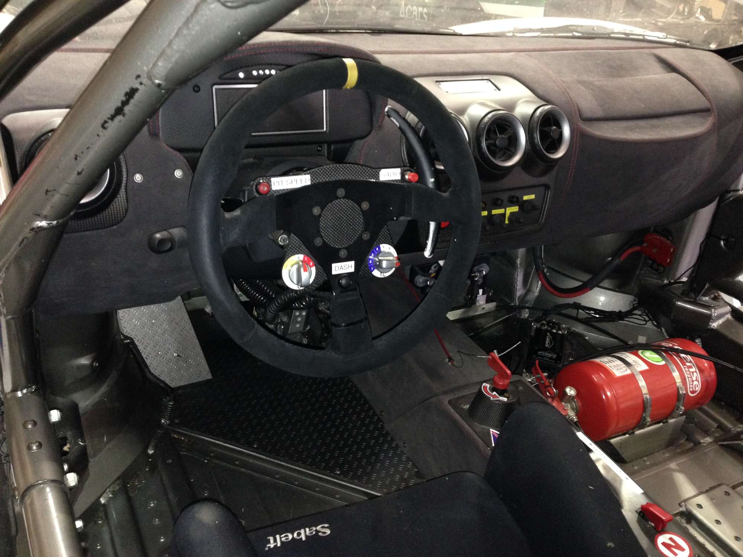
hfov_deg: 55.4
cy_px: 278
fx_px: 708
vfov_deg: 42.9
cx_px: 372
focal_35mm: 33
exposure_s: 1/16
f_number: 2.4
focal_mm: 4.12
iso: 320
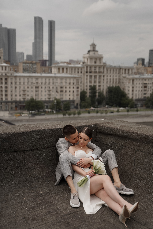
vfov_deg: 36.9
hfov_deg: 25.1
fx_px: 344
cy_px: 114
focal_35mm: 54
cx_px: 76
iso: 125
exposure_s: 1/4000
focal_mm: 54
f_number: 2.8
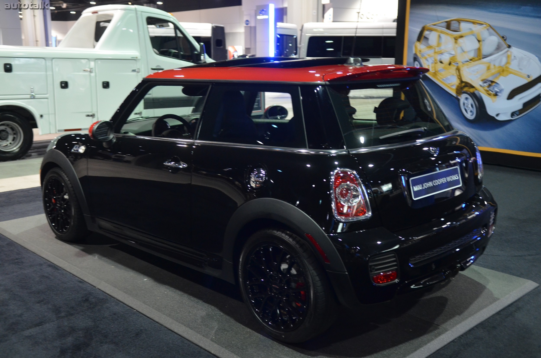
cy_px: 179
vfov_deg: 34.1
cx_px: 270
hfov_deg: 49.6
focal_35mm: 39
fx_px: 585
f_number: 2.8
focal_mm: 26
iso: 1600
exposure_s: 1/15
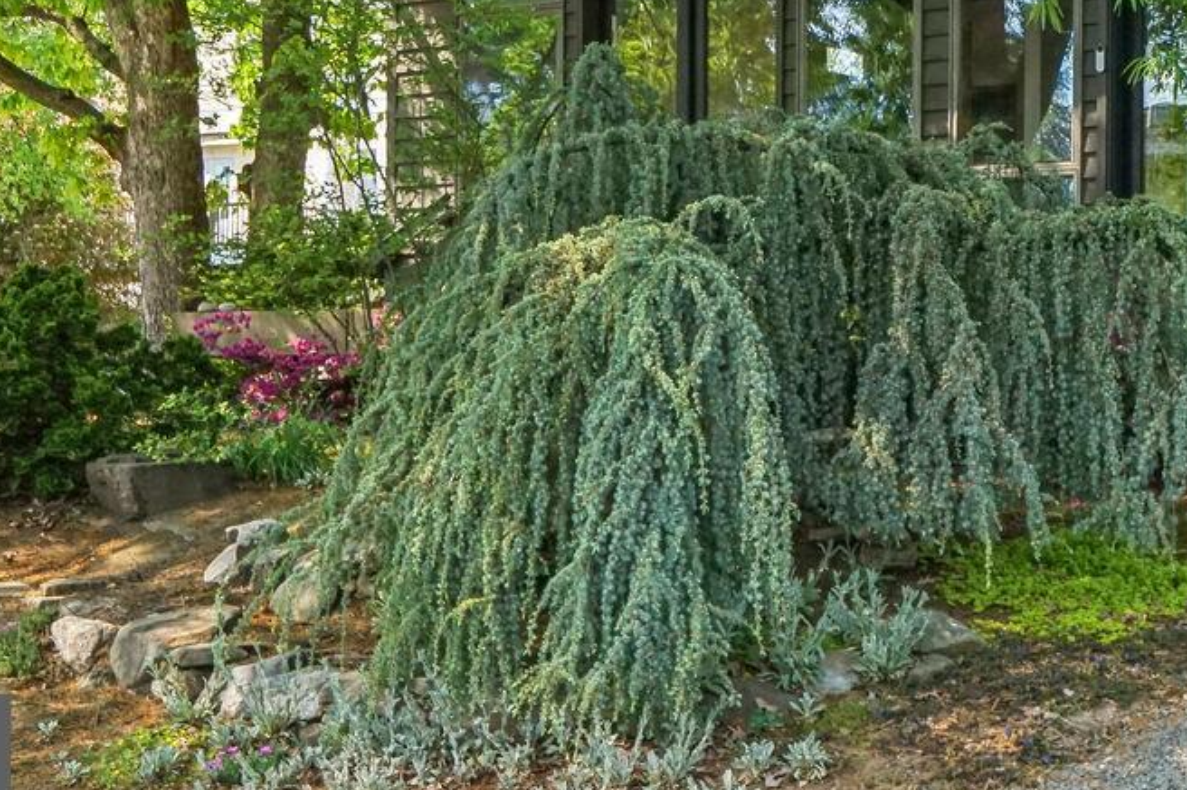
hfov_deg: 24.3
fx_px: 2604
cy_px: -237
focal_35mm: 79
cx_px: 1236
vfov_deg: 16.3
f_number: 9
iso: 800
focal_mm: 30
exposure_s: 1/320
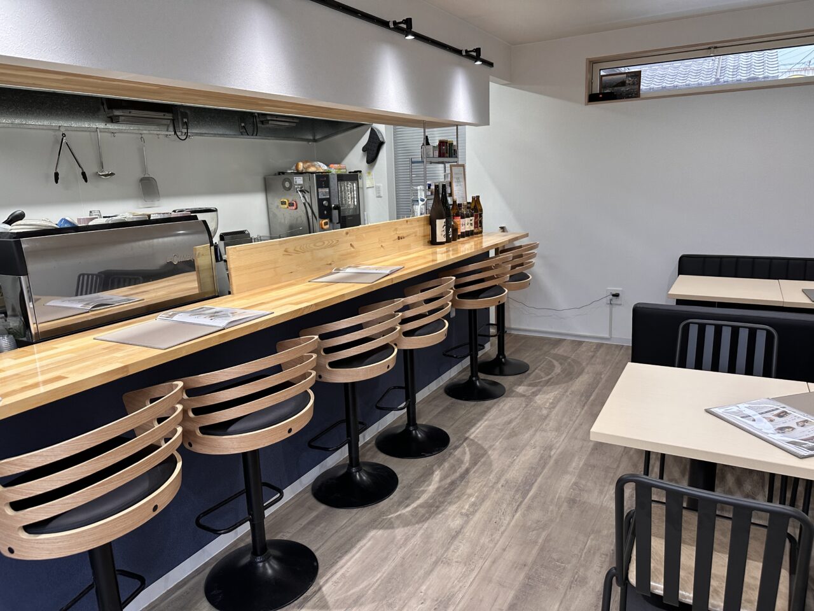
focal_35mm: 24
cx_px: 407
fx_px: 564
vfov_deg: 56.8
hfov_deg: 71.6
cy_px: 306
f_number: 1.78
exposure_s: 1/120
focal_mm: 6.86
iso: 125
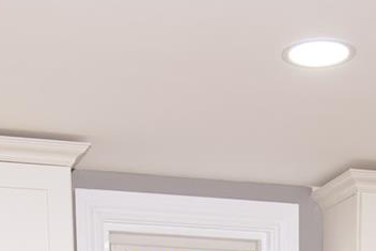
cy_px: 567
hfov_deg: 21.8
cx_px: 249
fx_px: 972
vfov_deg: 12.2
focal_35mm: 93
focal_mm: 16
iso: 320
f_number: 7.1
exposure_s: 1/80
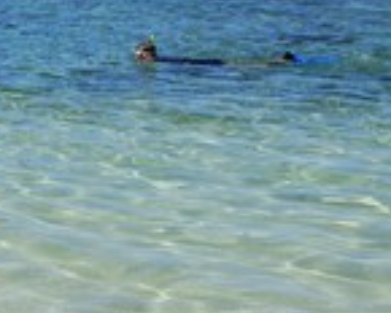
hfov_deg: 15.0
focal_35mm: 122
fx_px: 1412
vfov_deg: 12.5
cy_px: 13
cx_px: -119
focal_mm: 45
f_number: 14
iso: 200
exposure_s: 1/250
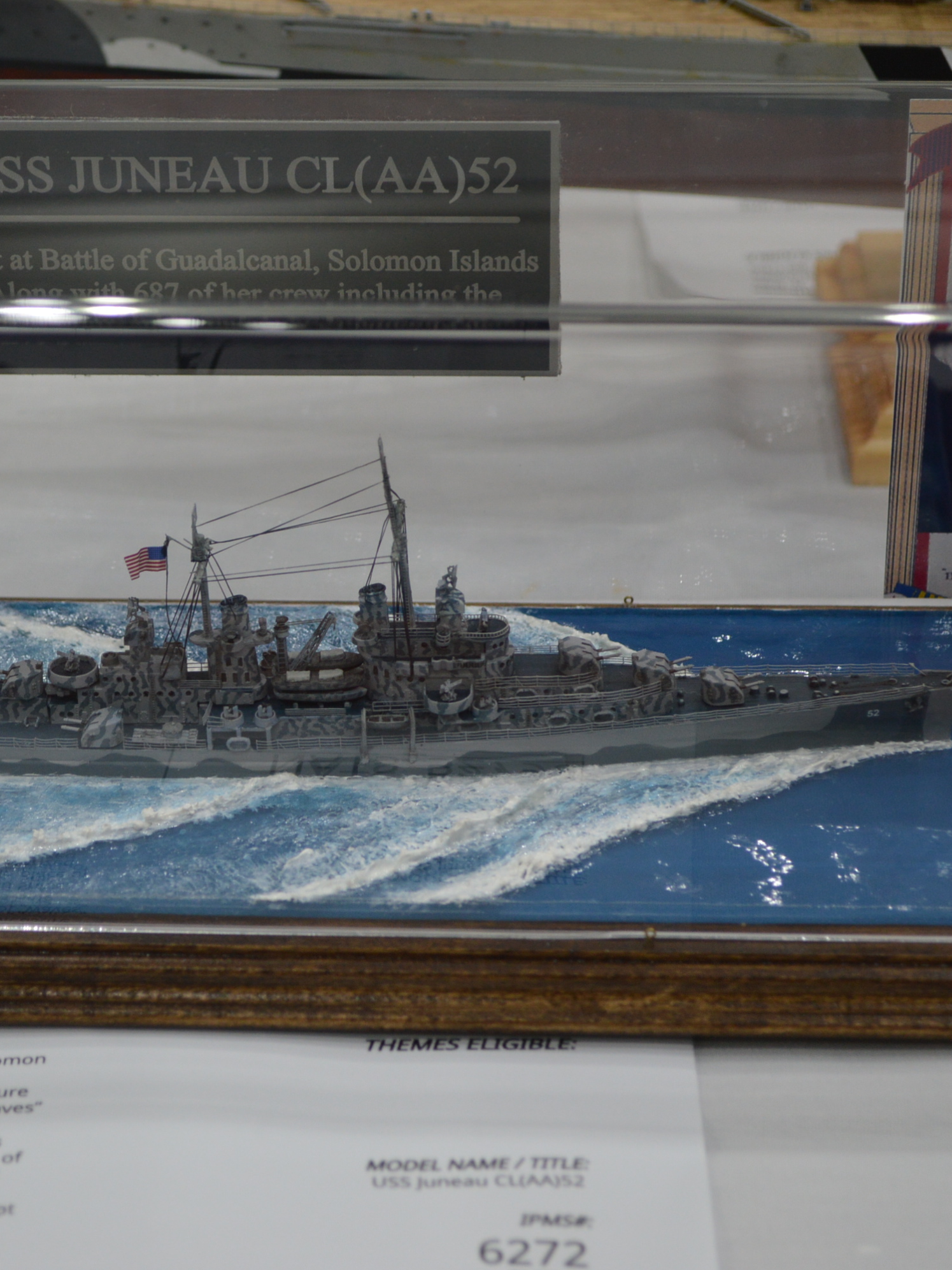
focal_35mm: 87
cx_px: 361
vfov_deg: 22.5
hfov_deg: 17.0
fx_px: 3190
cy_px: 636
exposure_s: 1/60
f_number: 5.3
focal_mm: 40
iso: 560
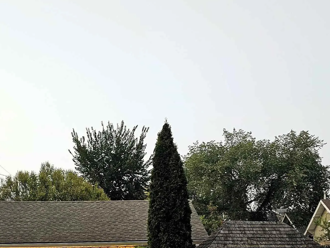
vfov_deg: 26.2
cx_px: 112
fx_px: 505
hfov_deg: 35.8
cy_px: 244
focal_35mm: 53
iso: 400
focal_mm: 6.3
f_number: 1.7
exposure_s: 1/120
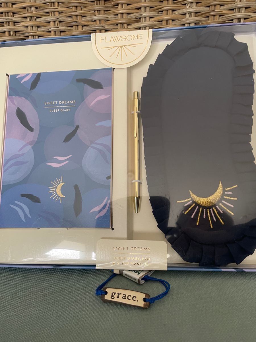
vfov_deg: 67.3
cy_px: 171
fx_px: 256
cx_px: 128
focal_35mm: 26
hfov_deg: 53.1
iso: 200
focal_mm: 4.2
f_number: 1.6
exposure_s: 1/60
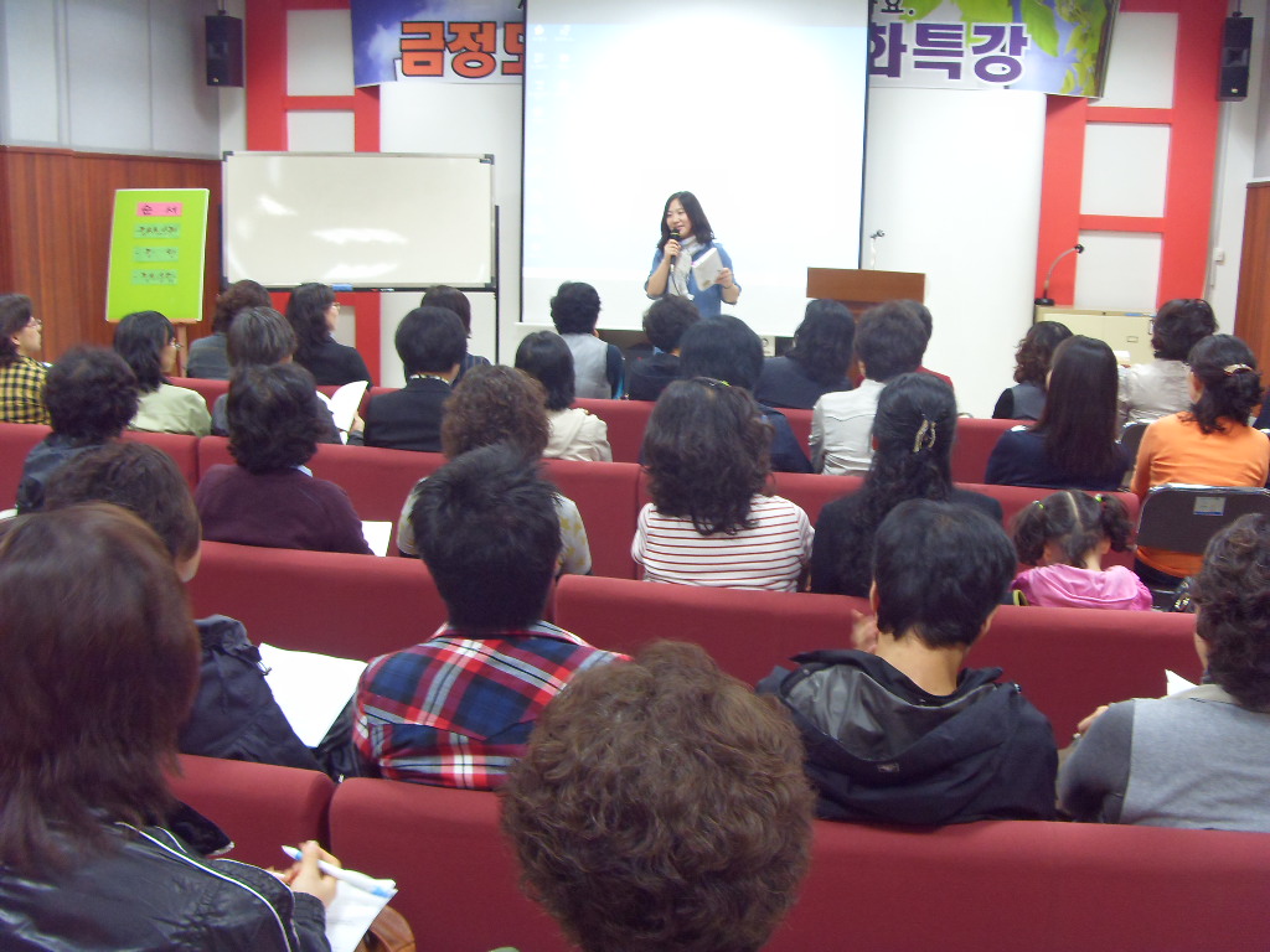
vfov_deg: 36.8
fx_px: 1431
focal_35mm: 39
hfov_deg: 47.9
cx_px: 635
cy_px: 476
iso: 200
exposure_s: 1/20
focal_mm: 6.6
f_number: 3.5
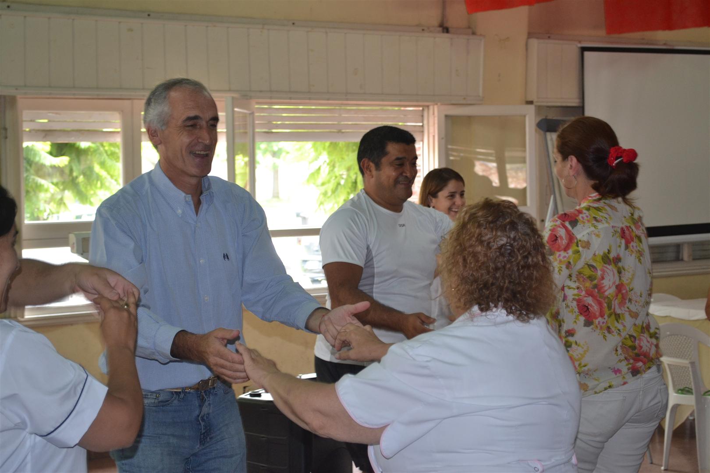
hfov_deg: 28.1
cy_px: 236
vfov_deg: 18.9
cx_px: 355
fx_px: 1420
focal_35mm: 72
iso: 640
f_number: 5.3
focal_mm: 48
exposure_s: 1/60
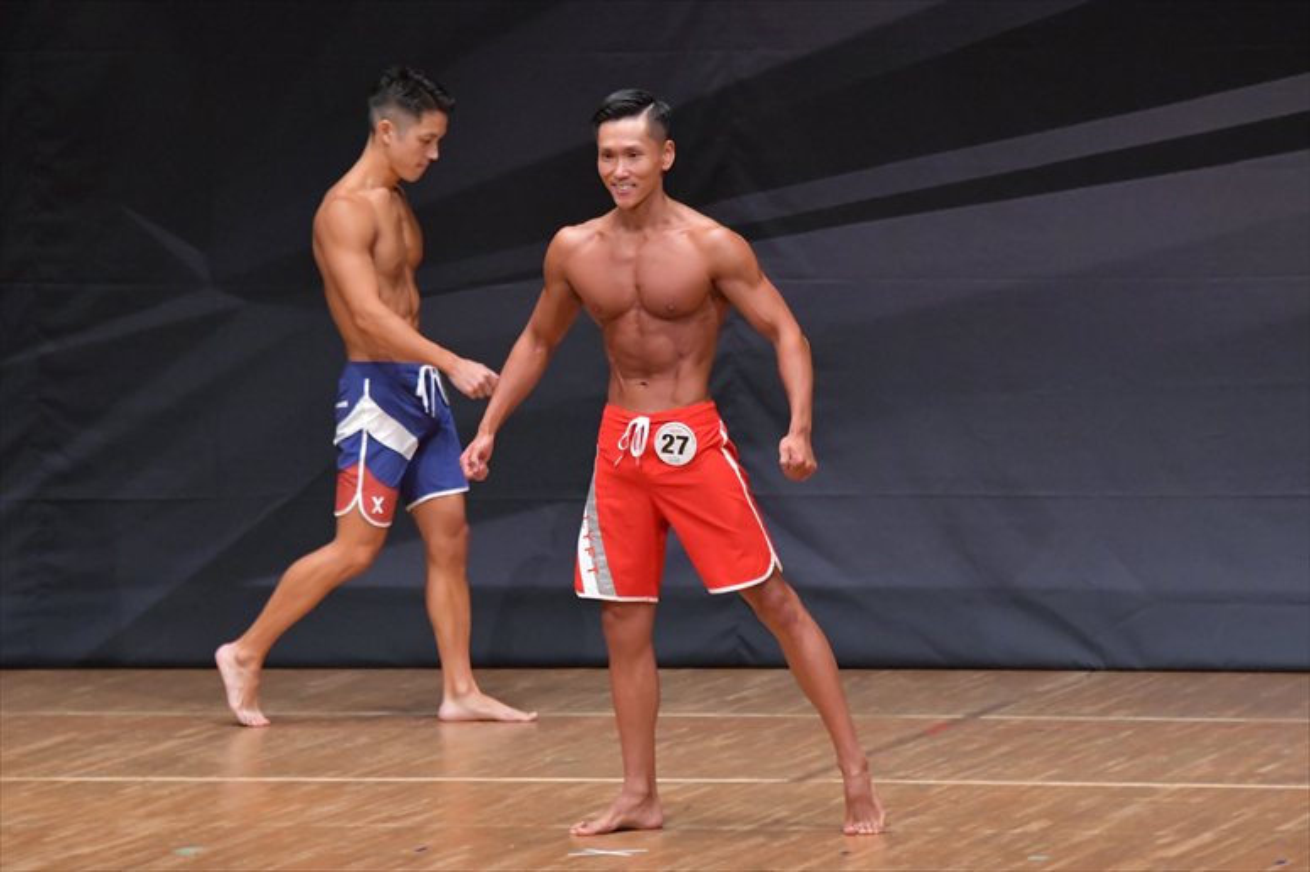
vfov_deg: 4.8
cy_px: 436
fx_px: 10366
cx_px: 655
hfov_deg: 7.2
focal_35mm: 285
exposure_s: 1/400
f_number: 5.6
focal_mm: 190
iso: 6400
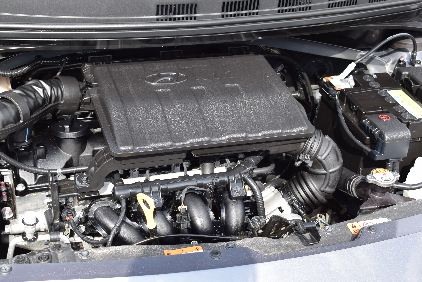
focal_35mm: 60
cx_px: 211
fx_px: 704
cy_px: 141
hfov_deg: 33.4
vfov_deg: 22.7
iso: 360
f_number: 8
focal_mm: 40
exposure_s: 1/250
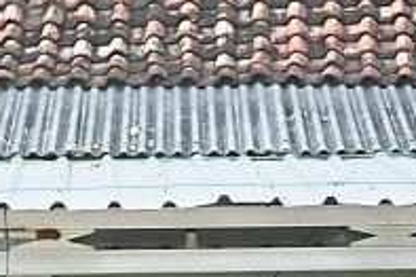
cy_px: 590
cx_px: 65
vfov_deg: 4.3
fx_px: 3637
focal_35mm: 315
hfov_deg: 6.5
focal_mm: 50
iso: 100
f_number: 1.4
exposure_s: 1/1250
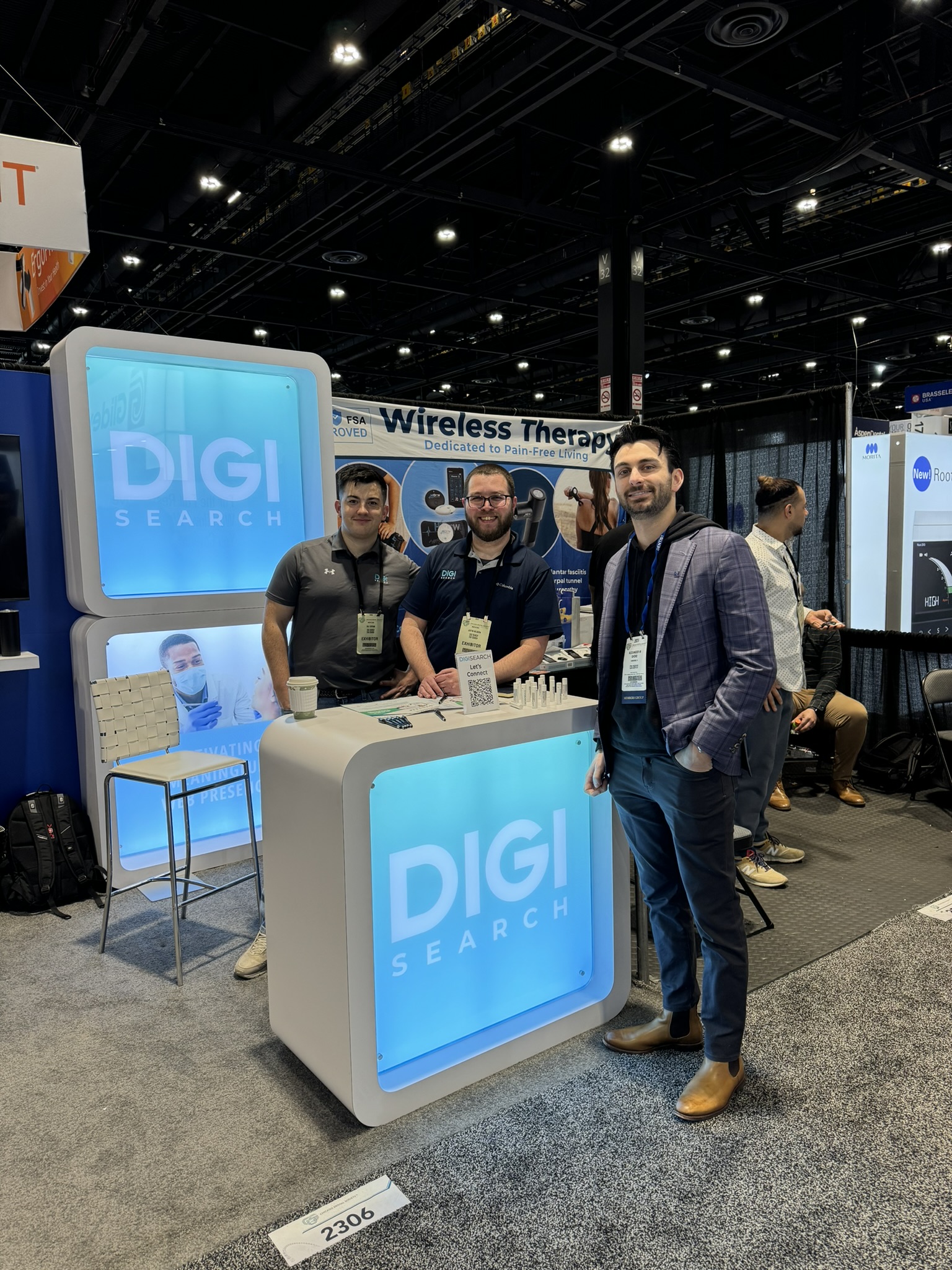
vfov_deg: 71.6
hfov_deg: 56.8
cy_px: 635
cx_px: 476
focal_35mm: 24
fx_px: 880
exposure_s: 1/121
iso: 125
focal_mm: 6.76
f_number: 1.78
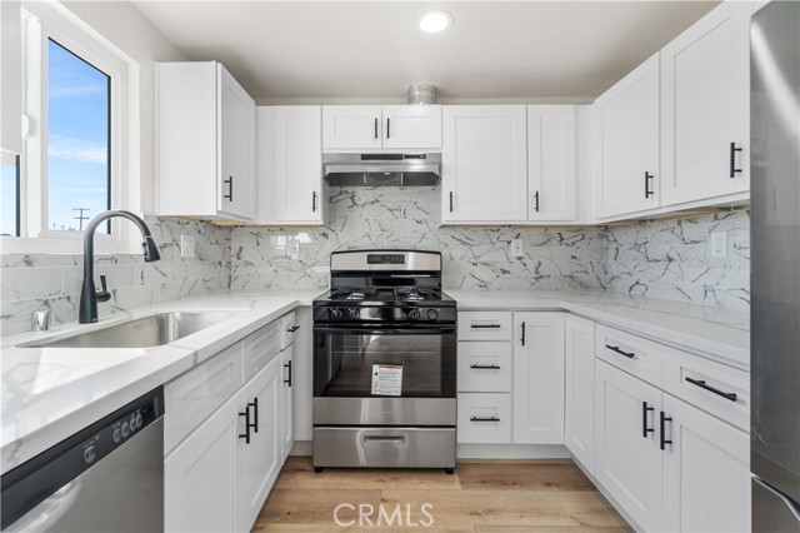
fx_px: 333
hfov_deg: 100.4
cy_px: 266
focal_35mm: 15
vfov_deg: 77.3
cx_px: 400
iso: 100
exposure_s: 1/15
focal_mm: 10
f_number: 7.1
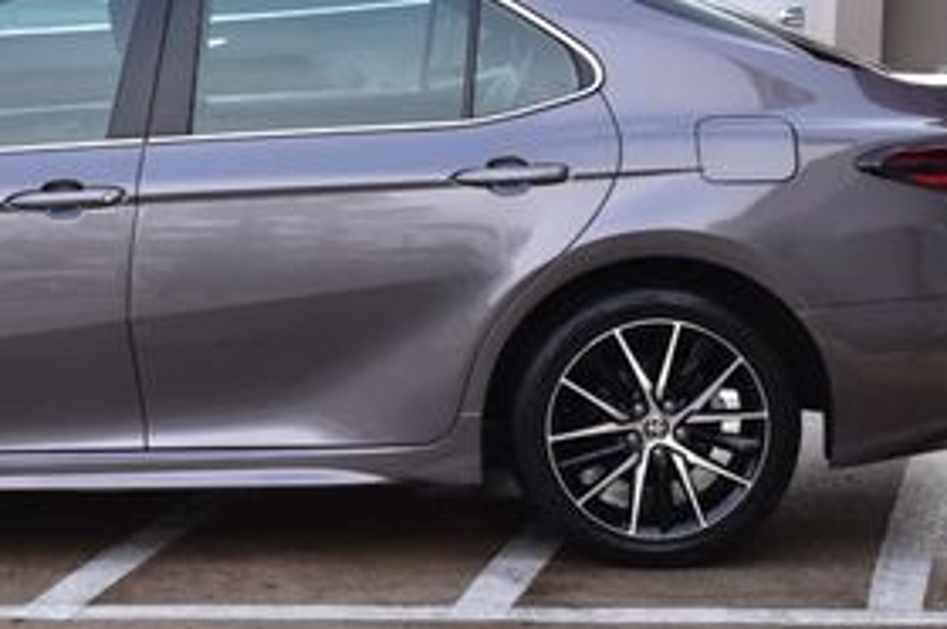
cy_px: 287
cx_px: 105
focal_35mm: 103
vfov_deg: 13.3
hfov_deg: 19.5
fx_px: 2706
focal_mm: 30
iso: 400
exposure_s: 1/160
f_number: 10
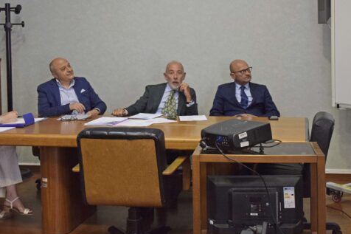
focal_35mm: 52
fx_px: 507
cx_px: 193
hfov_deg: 38.2
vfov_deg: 25.7
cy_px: 66
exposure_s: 1/100
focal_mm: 22
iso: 1600
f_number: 6.3
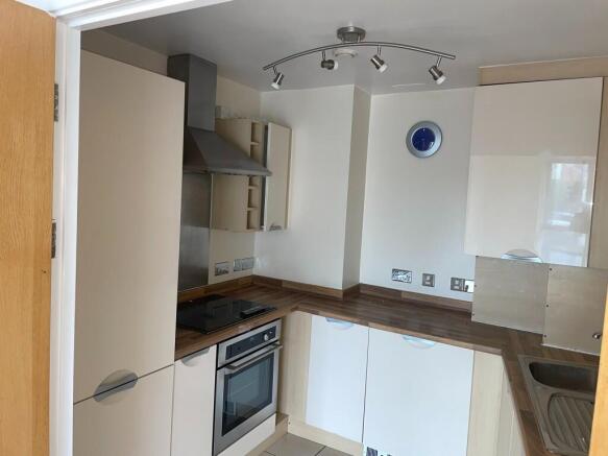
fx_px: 457
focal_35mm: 26
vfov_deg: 53.0
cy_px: 228
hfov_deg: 67.3
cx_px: 304
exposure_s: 1/26
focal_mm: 4.2
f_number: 1.6
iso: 40
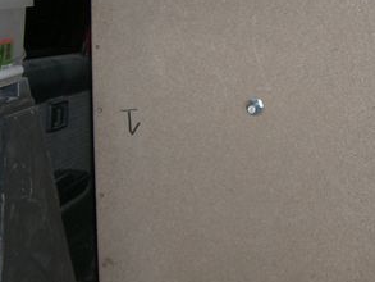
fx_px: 900
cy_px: 86
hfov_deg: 22.8
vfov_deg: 17.7
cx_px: 358
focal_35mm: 83
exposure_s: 1/60
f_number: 2.7
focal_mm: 6.2
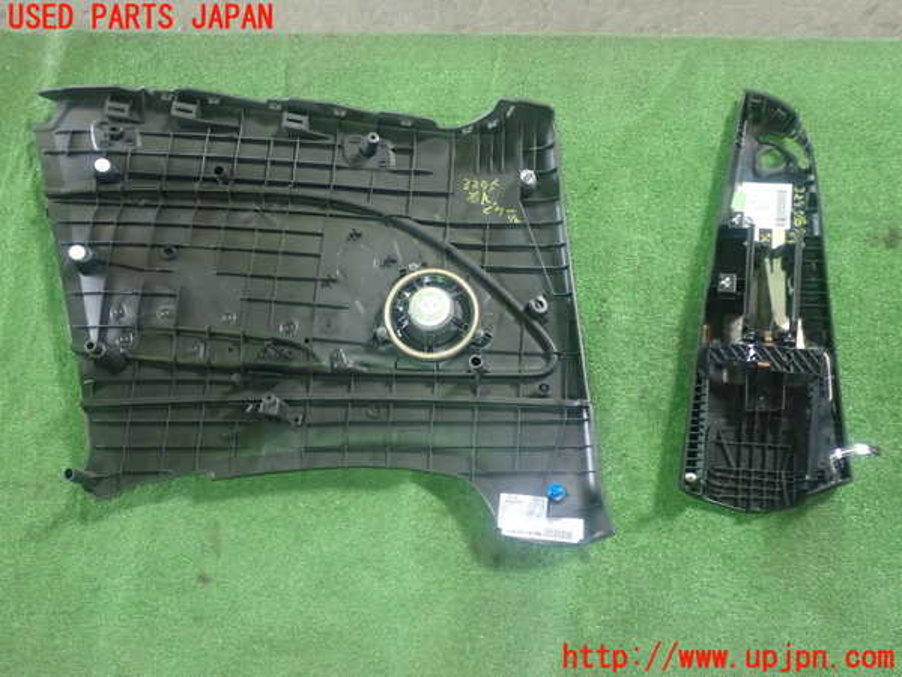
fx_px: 938
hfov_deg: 51.4
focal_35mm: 36
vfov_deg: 39.7
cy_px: 338
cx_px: 451
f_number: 2.5
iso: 500
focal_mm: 6.37
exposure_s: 1/40
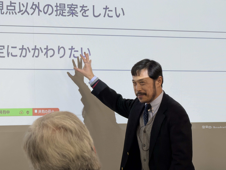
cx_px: 113
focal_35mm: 201
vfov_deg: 7.4
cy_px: 85
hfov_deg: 9.8
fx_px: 1312
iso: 125
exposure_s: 1/120
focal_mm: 16.89
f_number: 2.8
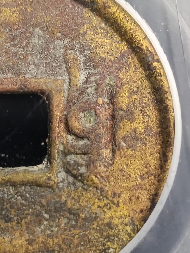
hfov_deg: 14.7
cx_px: 95
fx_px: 737
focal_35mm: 101
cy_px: 126
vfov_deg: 19.4
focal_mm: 3.98
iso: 500
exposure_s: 1/33.3
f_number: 1.8
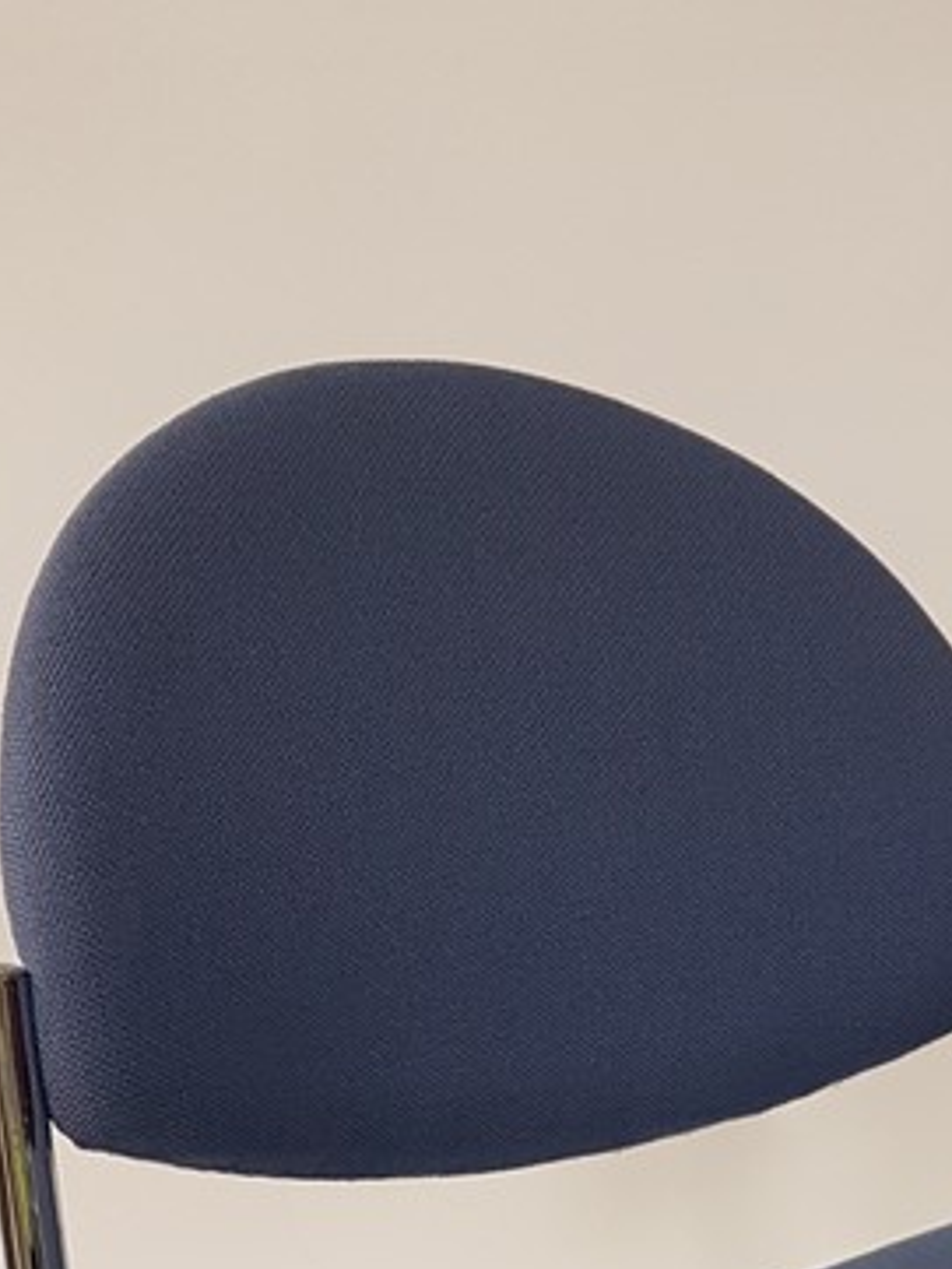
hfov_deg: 20.1
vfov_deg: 23.9
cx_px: 811
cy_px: 1638
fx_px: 2639
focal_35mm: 72
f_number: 1.7
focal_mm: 4.2
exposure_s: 1/50
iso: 100
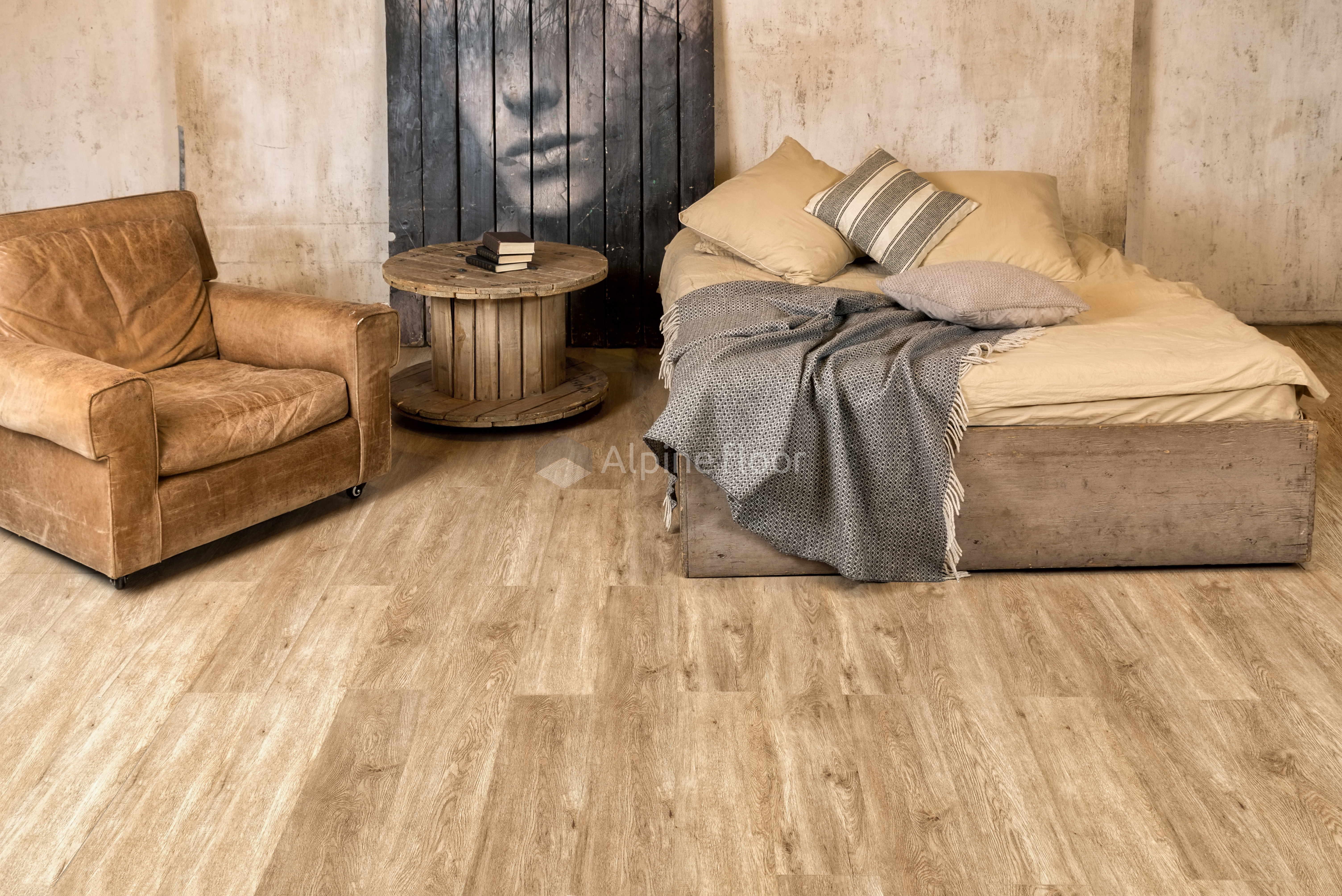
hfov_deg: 53.1
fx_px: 1342
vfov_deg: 36.9
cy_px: 448
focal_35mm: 36
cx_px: 671
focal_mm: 36
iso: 100
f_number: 14
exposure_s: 10
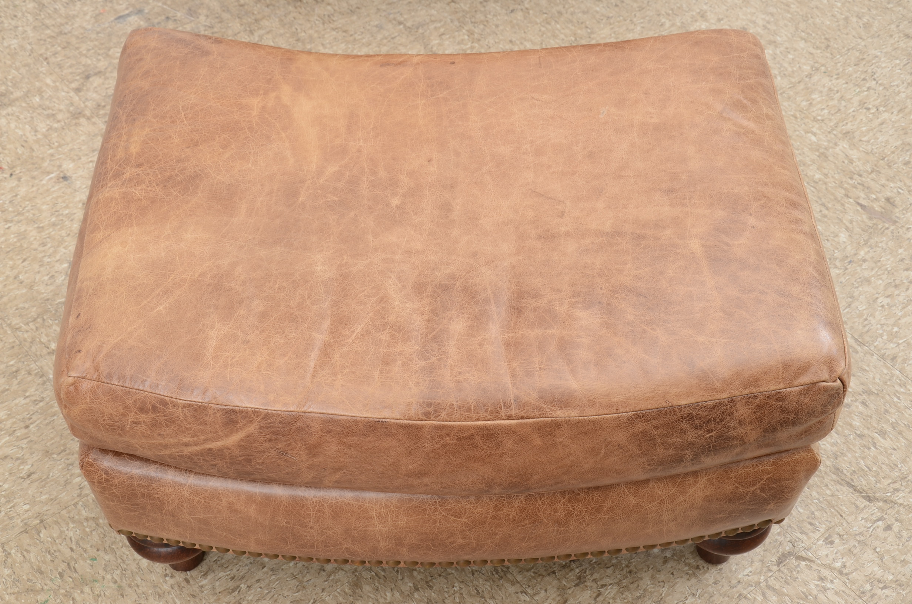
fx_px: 1327
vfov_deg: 25.6
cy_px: 302
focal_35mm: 52
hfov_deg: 37.9
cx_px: 456
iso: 100
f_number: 8
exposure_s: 1/80
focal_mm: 35
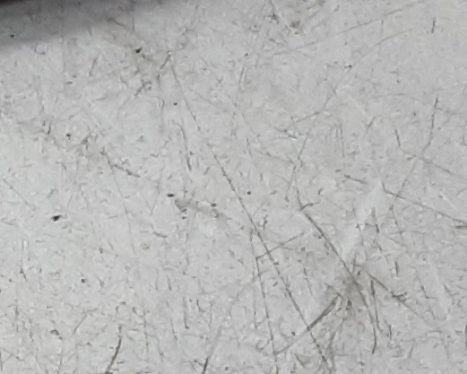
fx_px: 2281
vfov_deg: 8.8
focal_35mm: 165
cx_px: -406
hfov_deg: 10.9
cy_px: 761
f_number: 1.9
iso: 64
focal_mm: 2.91
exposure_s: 1/50
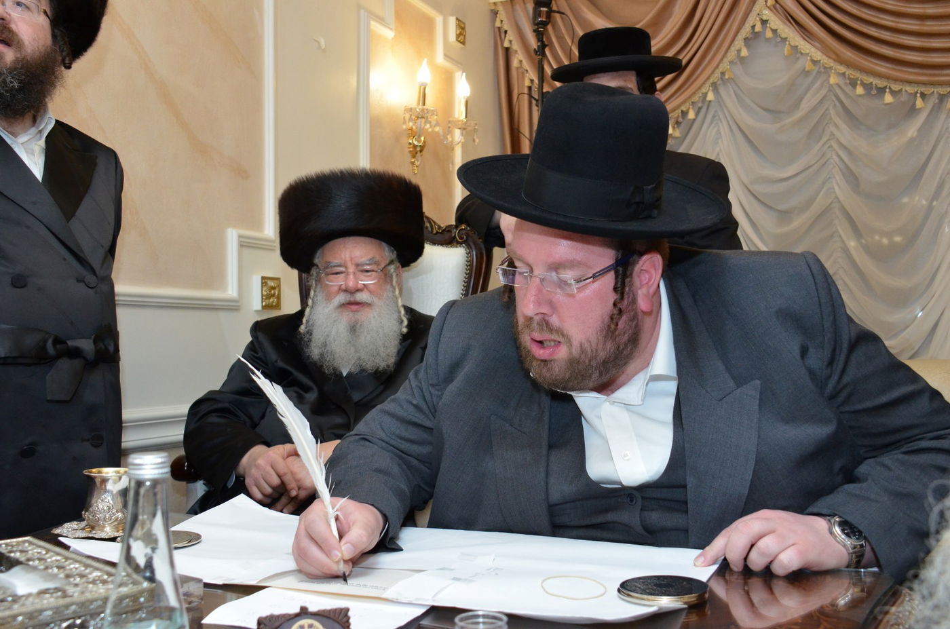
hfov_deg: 49.6
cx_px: 475
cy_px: 314
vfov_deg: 34.1
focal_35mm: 39
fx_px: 1027
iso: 1600
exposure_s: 1/125
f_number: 7.1
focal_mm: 26
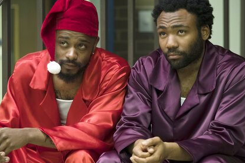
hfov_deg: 9.3
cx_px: 128
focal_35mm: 221
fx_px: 1503
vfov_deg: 6.2
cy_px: 90
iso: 4000
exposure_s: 1/160
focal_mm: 119.2
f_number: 2.8
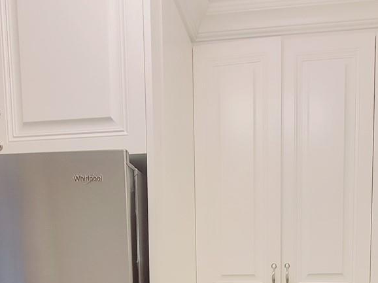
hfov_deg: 50.5
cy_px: 350
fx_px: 393
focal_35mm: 36
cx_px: 249
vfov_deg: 32.0
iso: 125
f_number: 2.2
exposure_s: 1/60
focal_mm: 2.2
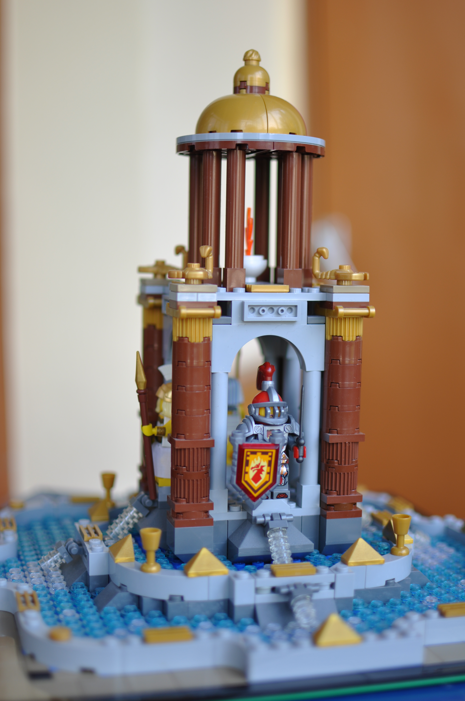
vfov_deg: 37.9
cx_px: 232
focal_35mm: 52
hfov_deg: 25.7
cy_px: 350
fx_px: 1020
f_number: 2
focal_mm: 35
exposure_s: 1/160
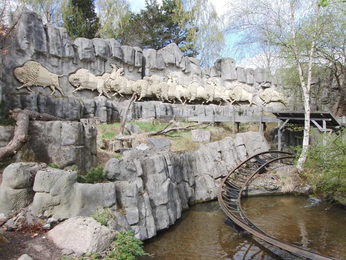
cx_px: 173
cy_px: 130
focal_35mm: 26
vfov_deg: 53.1
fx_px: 260
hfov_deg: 67.3
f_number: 2.8
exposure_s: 1/500
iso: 100
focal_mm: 4.6
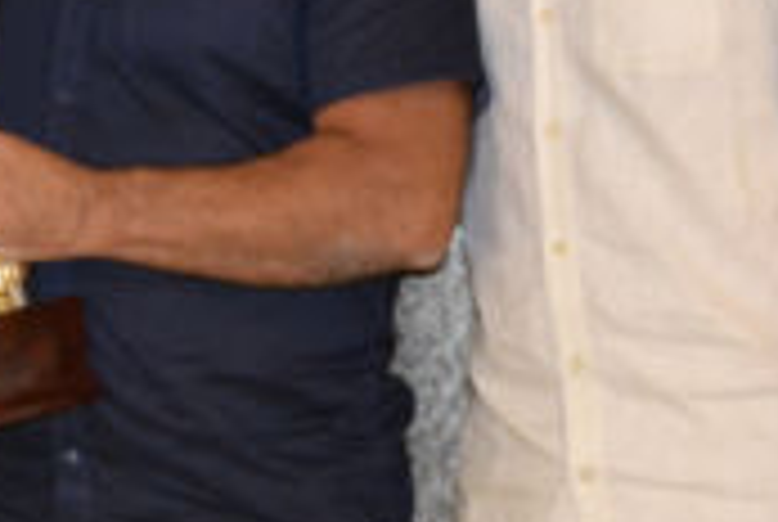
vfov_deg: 8.2
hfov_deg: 12.1
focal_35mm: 166
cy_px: -135
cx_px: -157
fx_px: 3594
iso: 2200
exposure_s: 1/60
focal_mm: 32
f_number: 4.5
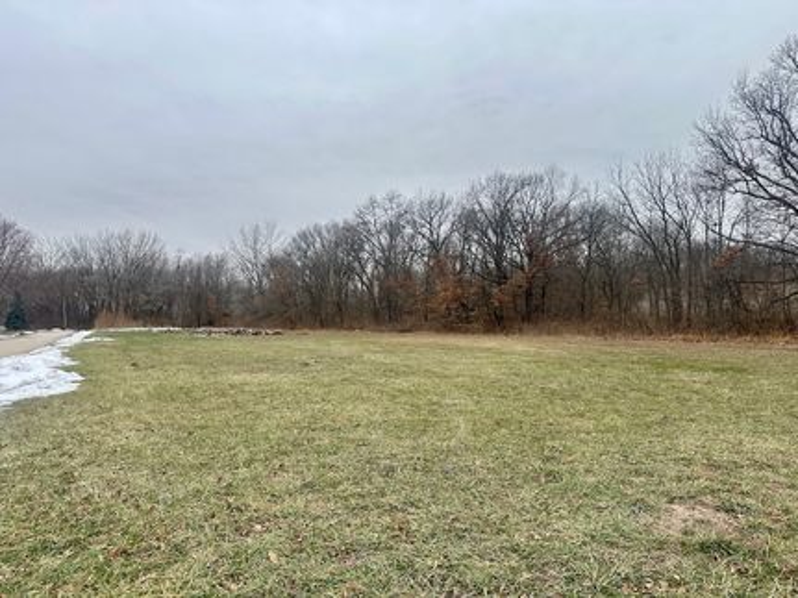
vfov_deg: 56.8
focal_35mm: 24
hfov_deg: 71.6
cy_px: 299
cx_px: 399
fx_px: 553
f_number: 1.78
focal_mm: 6.86
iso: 80
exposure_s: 1/935
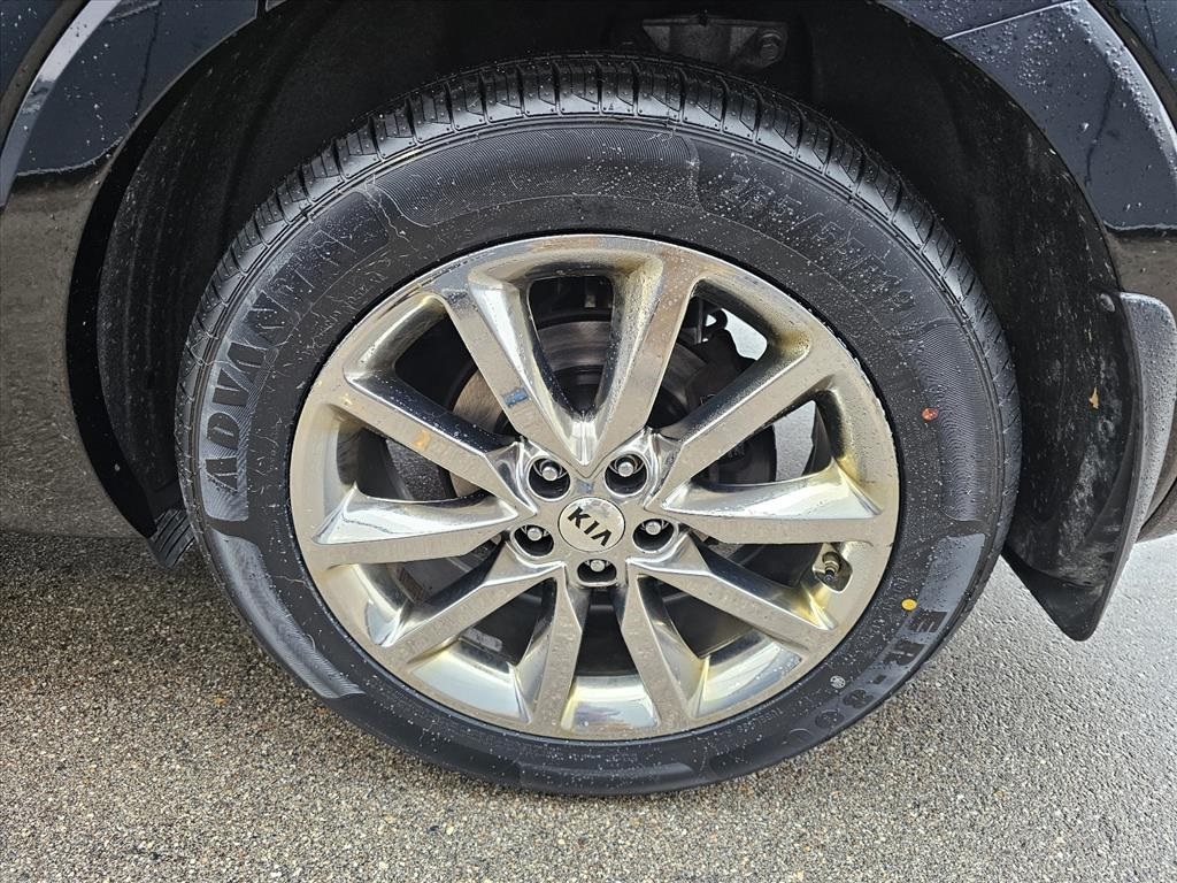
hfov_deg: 73.9
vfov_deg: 58.9
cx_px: 588
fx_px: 782
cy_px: 442
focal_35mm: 23
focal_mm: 6.3
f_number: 1.7
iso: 250
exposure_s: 1/101
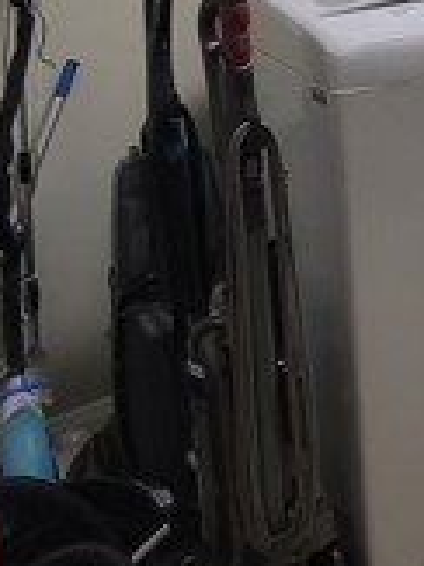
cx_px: 459
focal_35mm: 51
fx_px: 834
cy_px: -118
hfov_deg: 26.4
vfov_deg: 31.3
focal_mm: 2.2
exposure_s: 1/60
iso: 160
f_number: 2.2
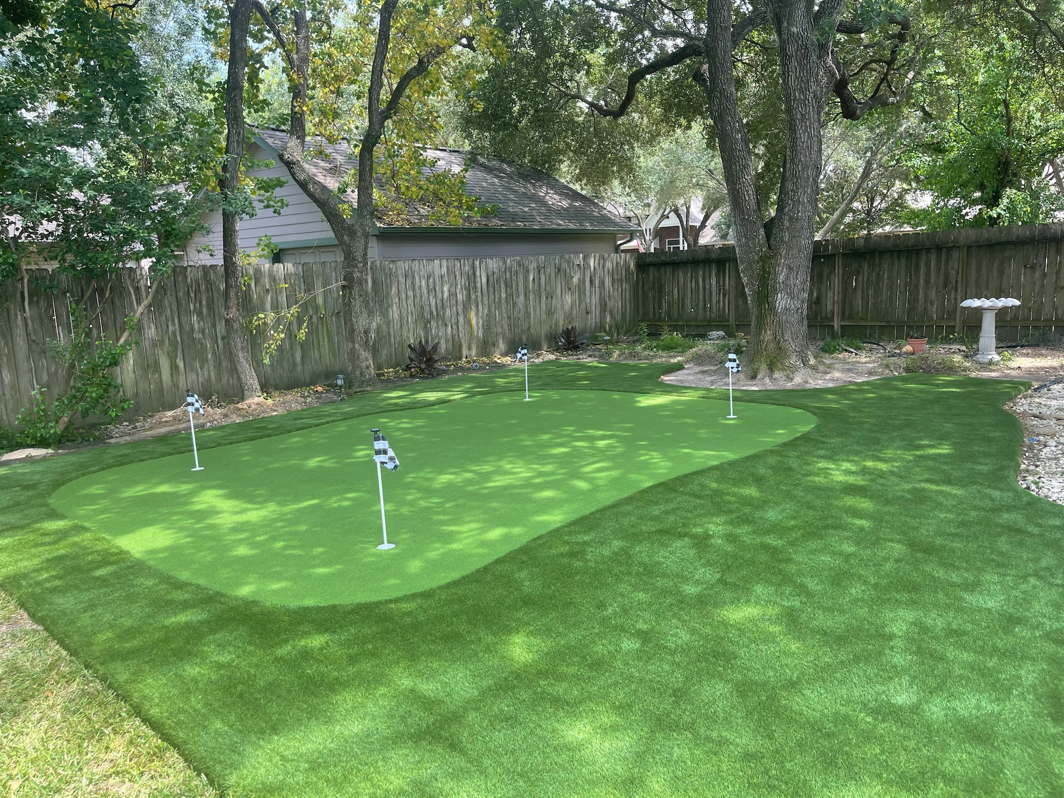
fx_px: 799
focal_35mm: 26
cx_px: 532
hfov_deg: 67.3
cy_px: 399
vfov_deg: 53.1
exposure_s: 1/425
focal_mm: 5.1
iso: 32
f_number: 1.6
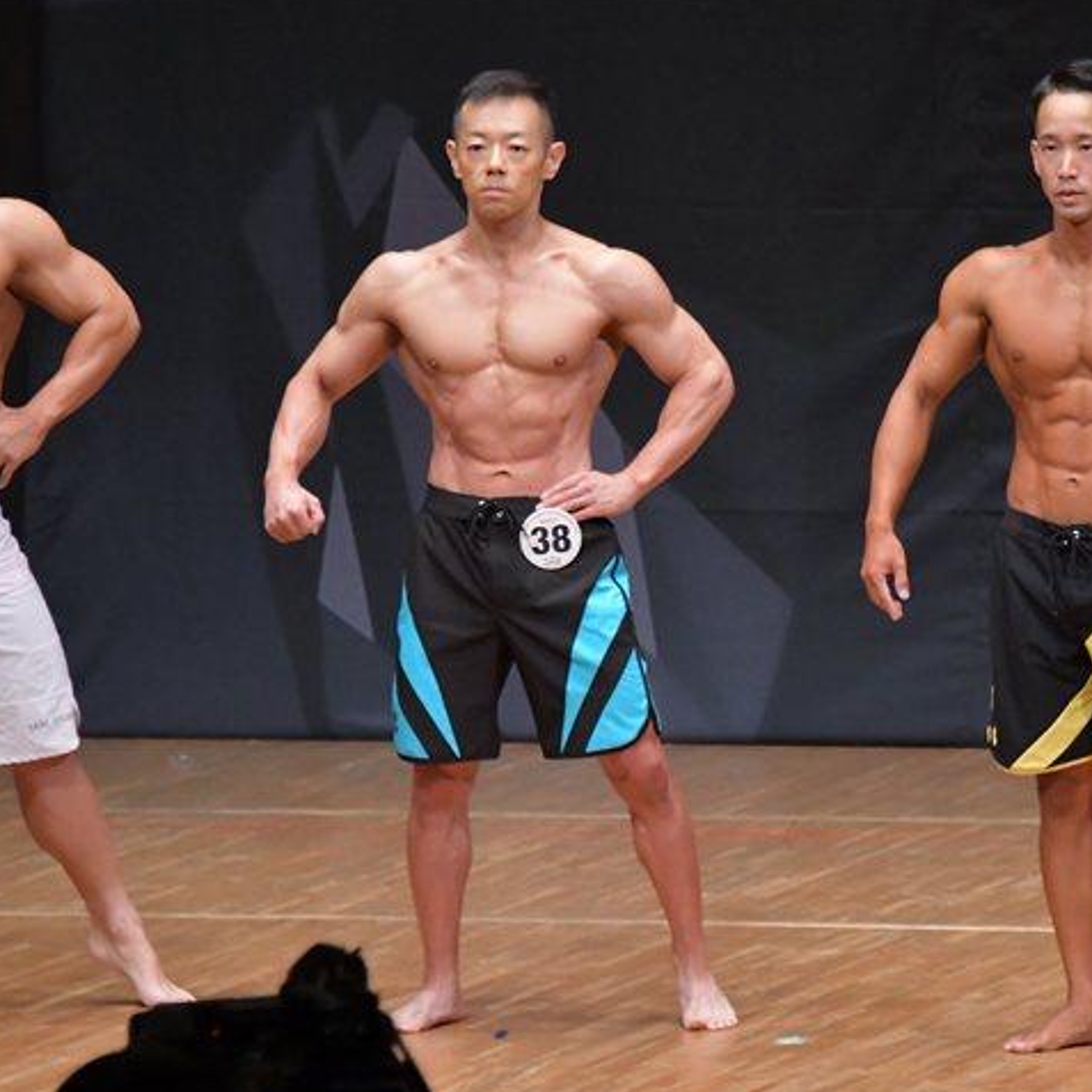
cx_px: 828
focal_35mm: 393
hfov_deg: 4.5
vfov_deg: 4.5
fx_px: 14026
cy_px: 577
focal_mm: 190
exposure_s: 1/400
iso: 6400
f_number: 5.6
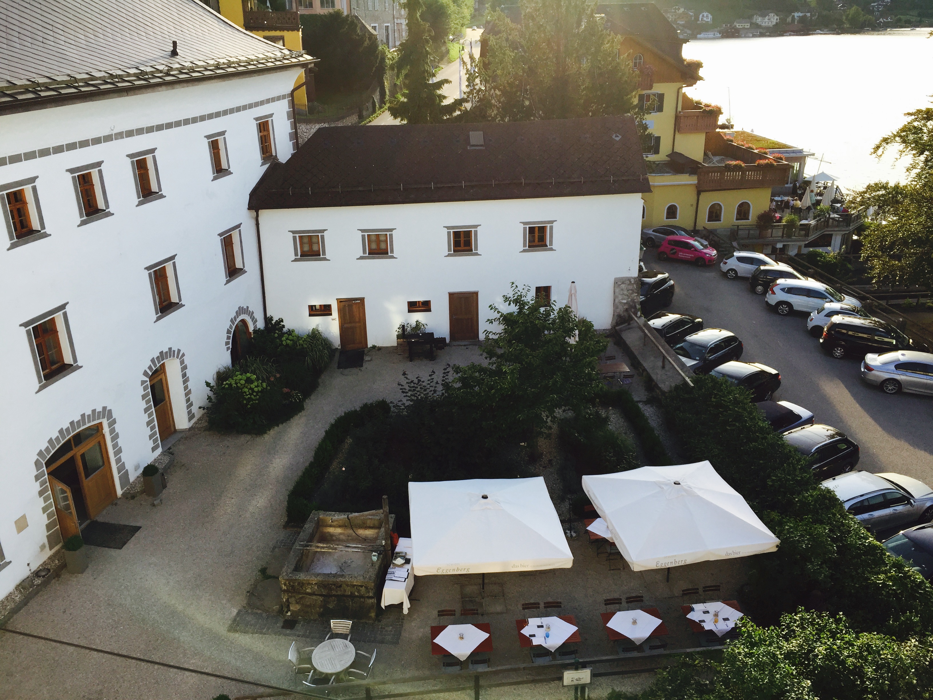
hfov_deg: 61.7
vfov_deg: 48.2
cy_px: 350
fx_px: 782
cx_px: 466
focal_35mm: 29
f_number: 2.2
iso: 32
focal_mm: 4.15
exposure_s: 1/434
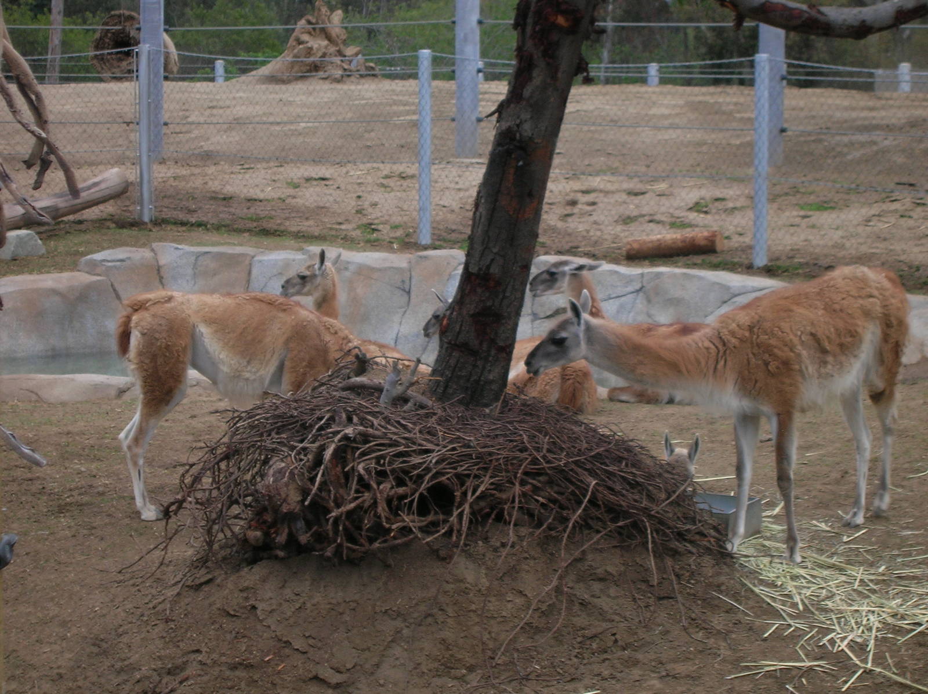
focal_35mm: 102
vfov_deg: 14.5
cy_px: 347
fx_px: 2732
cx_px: 464
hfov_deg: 19.3
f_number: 4.9
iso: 56
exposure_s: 1/30
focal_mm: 17.1
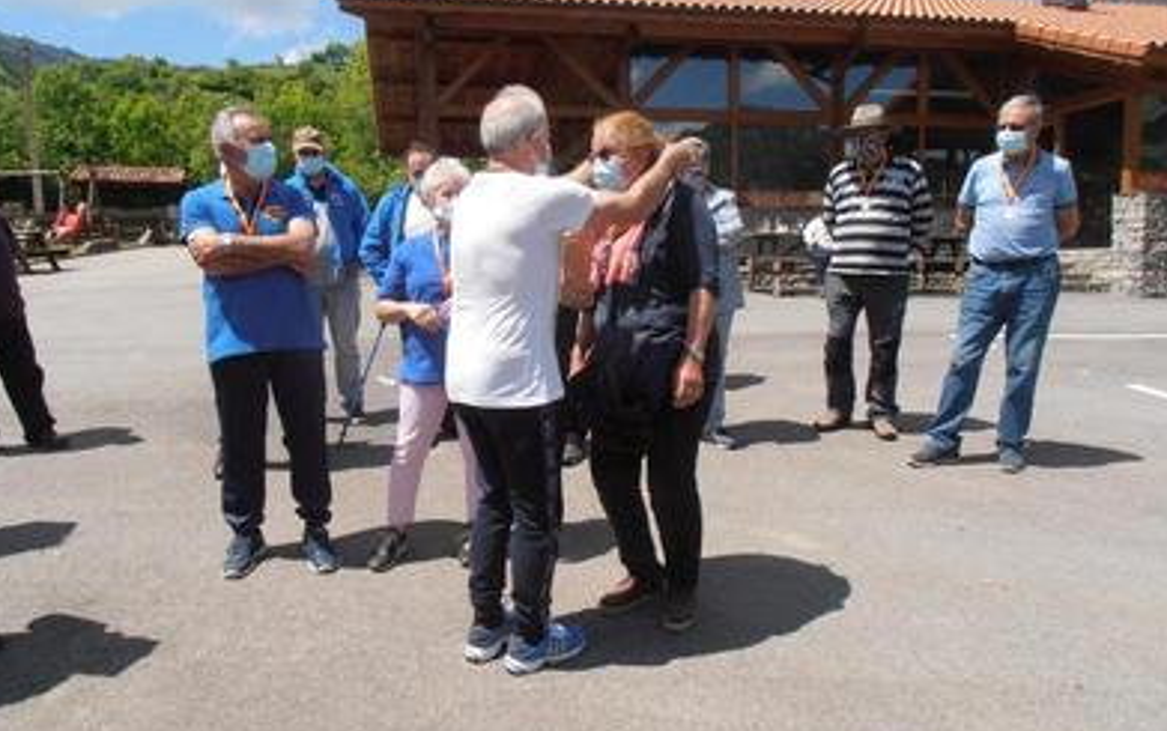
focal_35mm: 26
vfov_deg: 47.7
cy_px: 358
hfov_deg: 70.4
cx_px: 582
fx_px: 828
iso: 200
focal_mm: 4.2
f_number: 7.9
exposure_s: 1/500
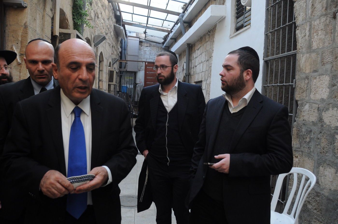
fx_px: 253
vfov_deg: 47.8
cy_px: 112
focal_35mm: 27
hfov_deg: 67.4
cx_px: 169
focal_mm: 18
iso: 640
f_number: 5.6
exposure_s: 1/125
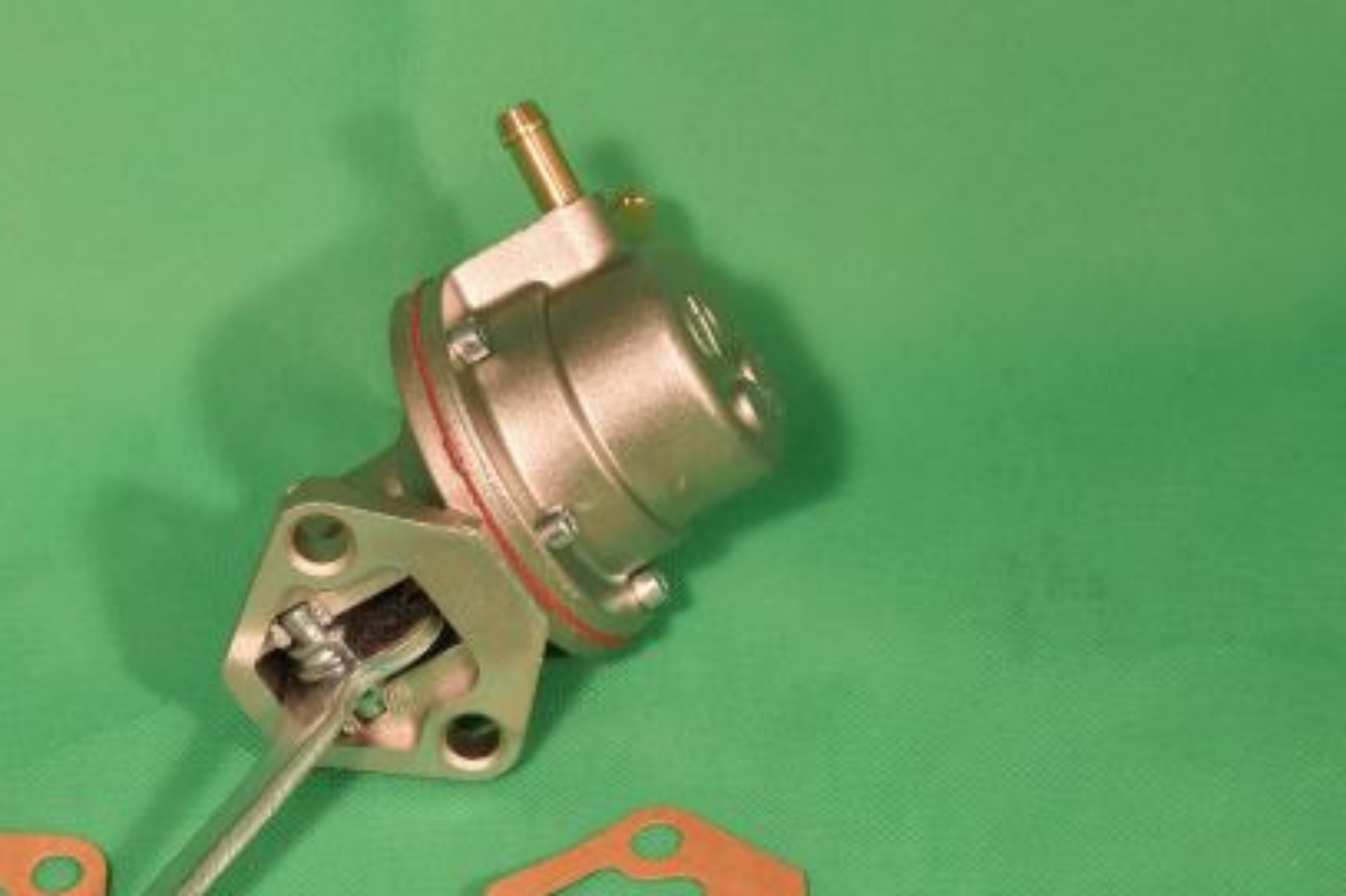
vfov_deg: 11.2
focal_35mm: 122
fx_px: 4550
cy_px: 605
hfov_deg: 16.8
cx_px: 433
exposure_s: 1/100
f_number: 14
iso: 1250
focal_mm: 55
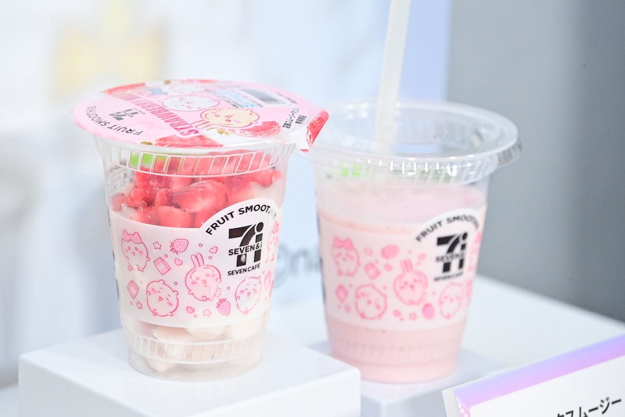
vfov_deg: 5.5
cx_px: 312
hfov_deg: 8.2
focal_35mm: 250
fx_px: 4341
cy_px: 208
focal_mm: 250
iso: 6400
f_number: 8
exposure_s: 1/250
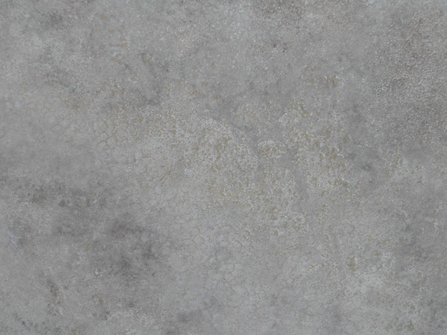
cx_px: 224
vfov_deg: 16.1
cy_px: 168
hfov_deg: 21.3
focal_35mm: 92
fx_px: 1188
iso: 100
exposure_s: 1/60.1
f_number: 4.5
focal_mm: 19.5
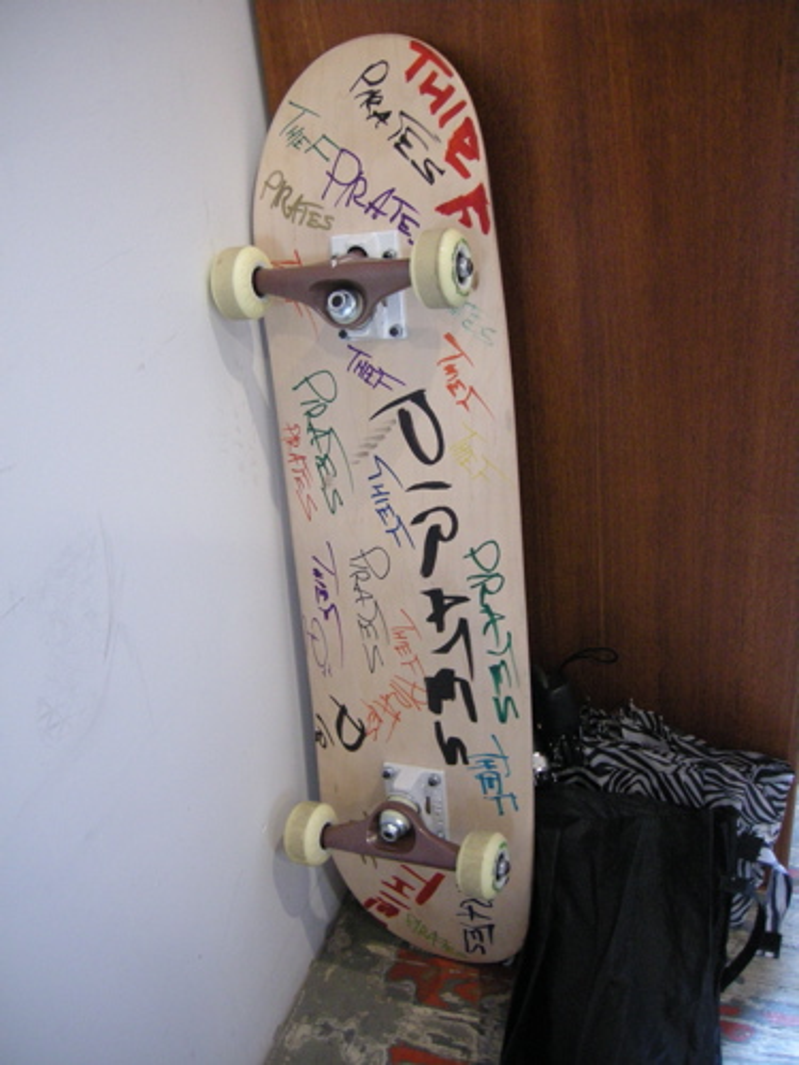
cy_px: 532
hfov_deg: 39.7
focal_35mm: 36
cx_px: 400
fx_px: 1108
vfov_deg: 51.4
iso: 400
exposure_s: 1/14.4
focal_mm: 7.5
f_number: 2.7
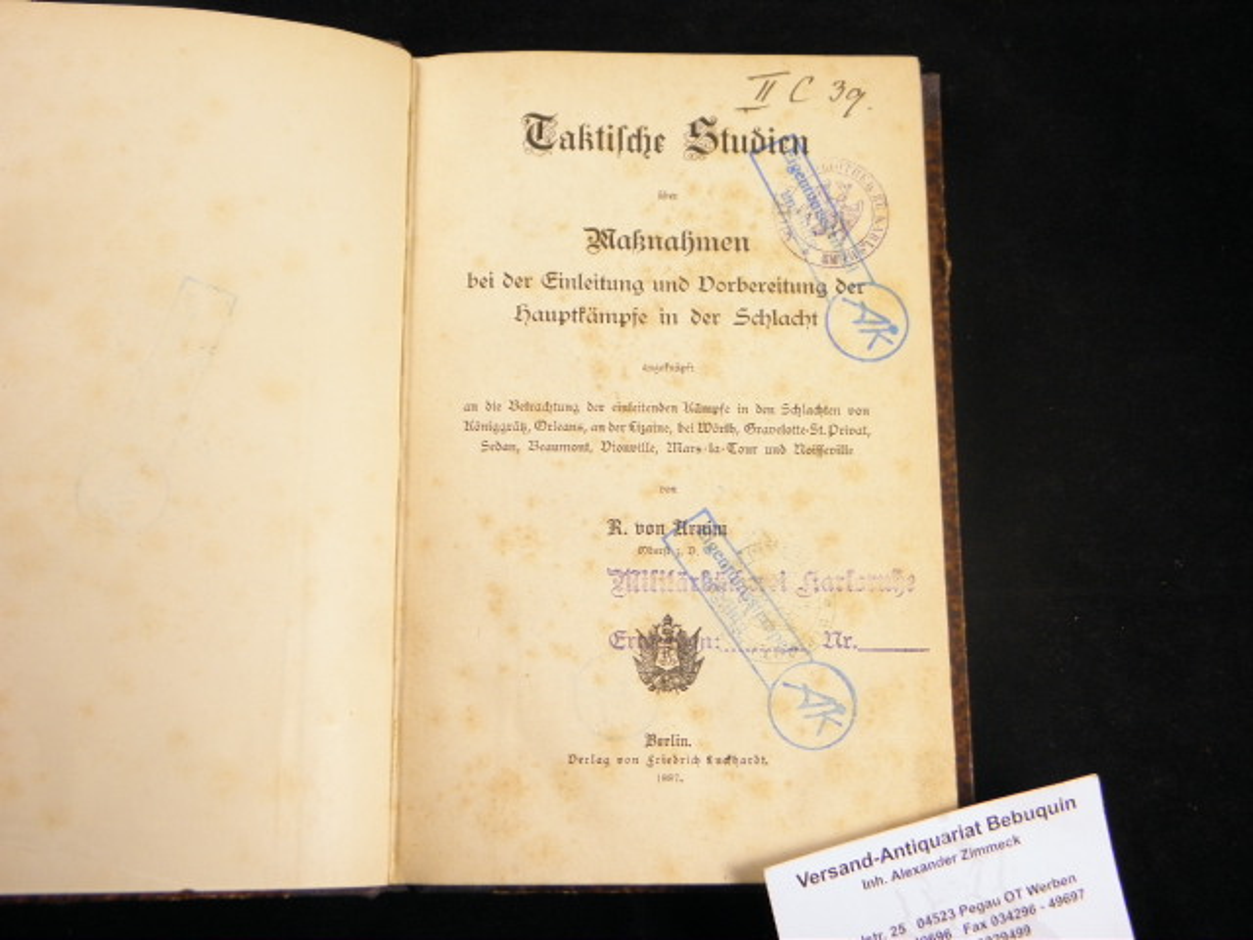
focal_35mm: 41
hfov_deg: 45.8
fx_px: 1484
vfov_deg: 35.1
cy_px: 470
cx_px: 626
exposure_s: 1/40
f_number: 3.8
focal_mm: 7.5
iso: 160
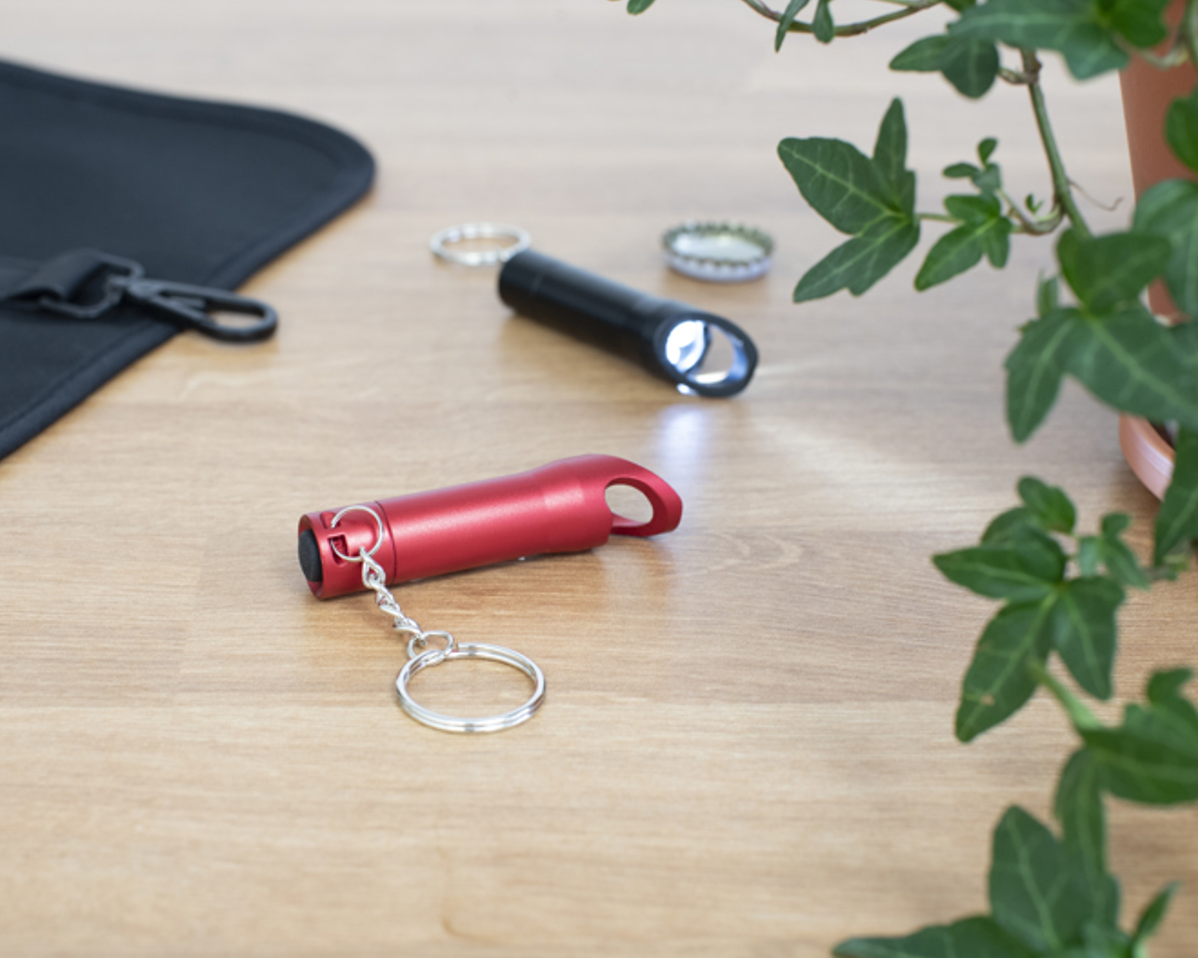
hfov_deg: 33.0
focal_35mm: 57
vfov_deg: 26.7
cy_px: 476
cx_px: 511
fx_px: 2021
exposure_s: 1/15
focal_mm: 50
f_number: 8
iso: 1000
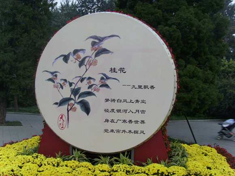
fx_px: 244
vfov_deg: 39.7
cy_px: 88
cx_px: 118
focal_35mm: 36
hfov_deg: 51.4
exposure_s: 1/20
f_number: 3.5
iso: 200
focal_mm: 6
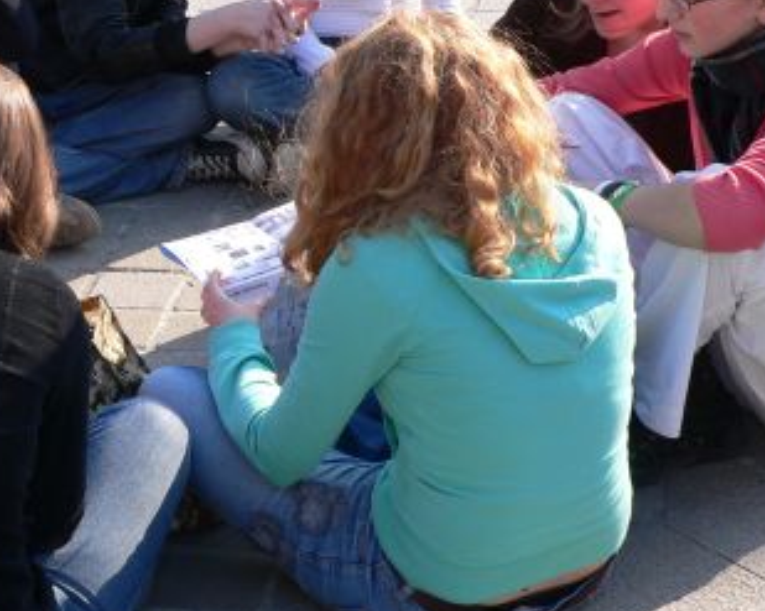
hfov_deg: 18.3
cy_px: 208
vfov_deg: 14.9
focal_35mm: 103
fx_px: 2331
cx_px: 82
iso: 80
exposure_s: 1/200
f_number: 4
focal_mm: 8.5
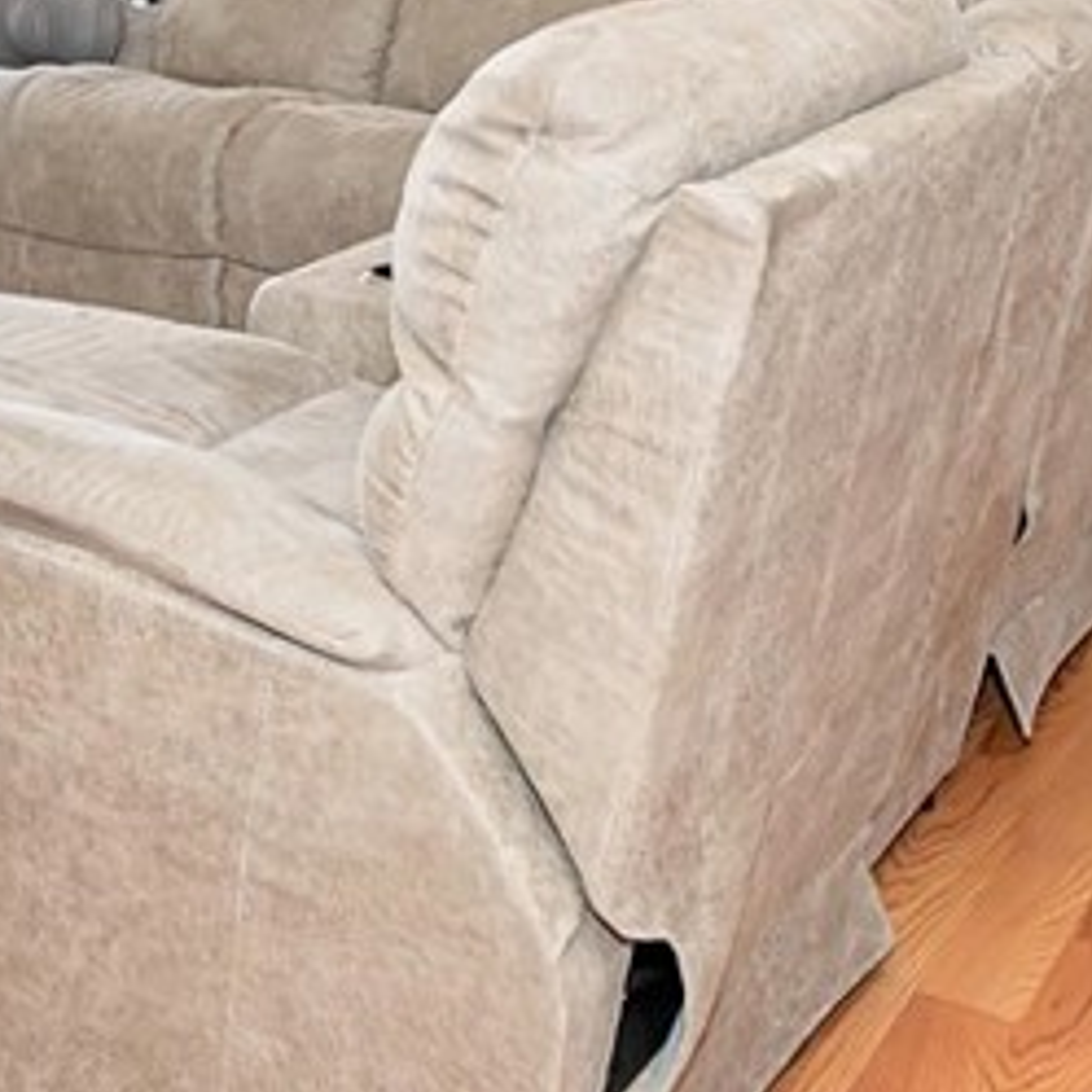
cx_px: 189
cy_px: -283
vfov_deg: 24.3
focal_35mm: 63
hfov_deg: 26.7
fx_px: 2248
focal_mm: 12
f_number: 5.6
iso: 320
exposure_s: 1/60
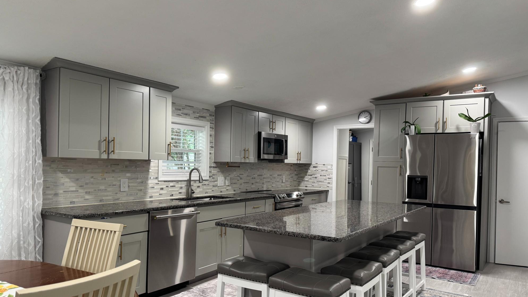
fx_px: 378
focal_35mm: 27
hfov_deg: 69.9
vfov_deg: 42.8
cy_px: 167
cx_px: 264
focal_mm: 6.76
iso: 200
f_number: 1.78
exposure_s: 1/60
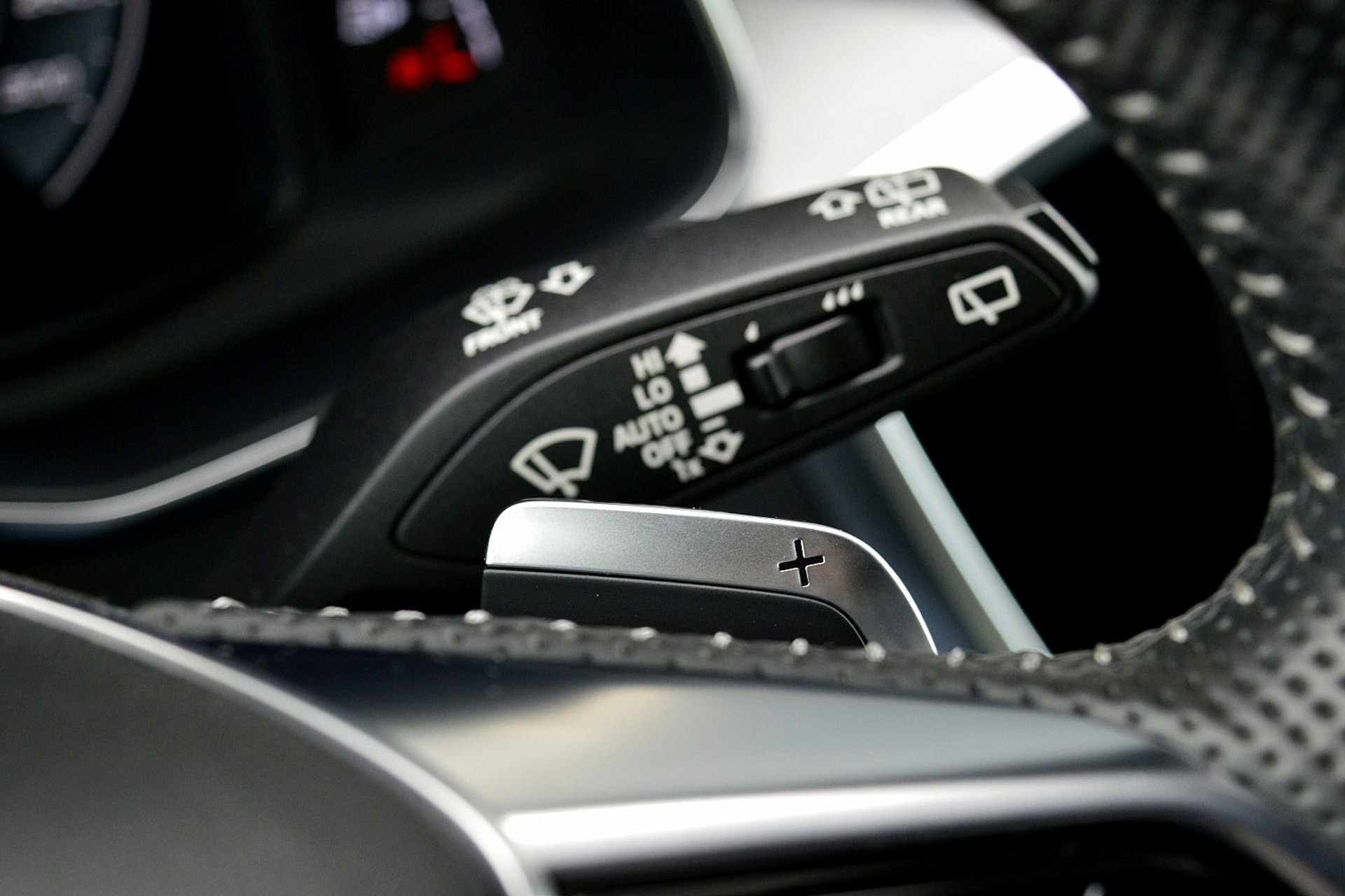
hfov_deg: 29.2
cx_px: 672
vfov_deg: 19.7
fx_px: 2578
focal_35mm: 69
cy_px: 448
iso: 800
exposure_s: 1/60
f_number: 6.3
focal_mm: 46
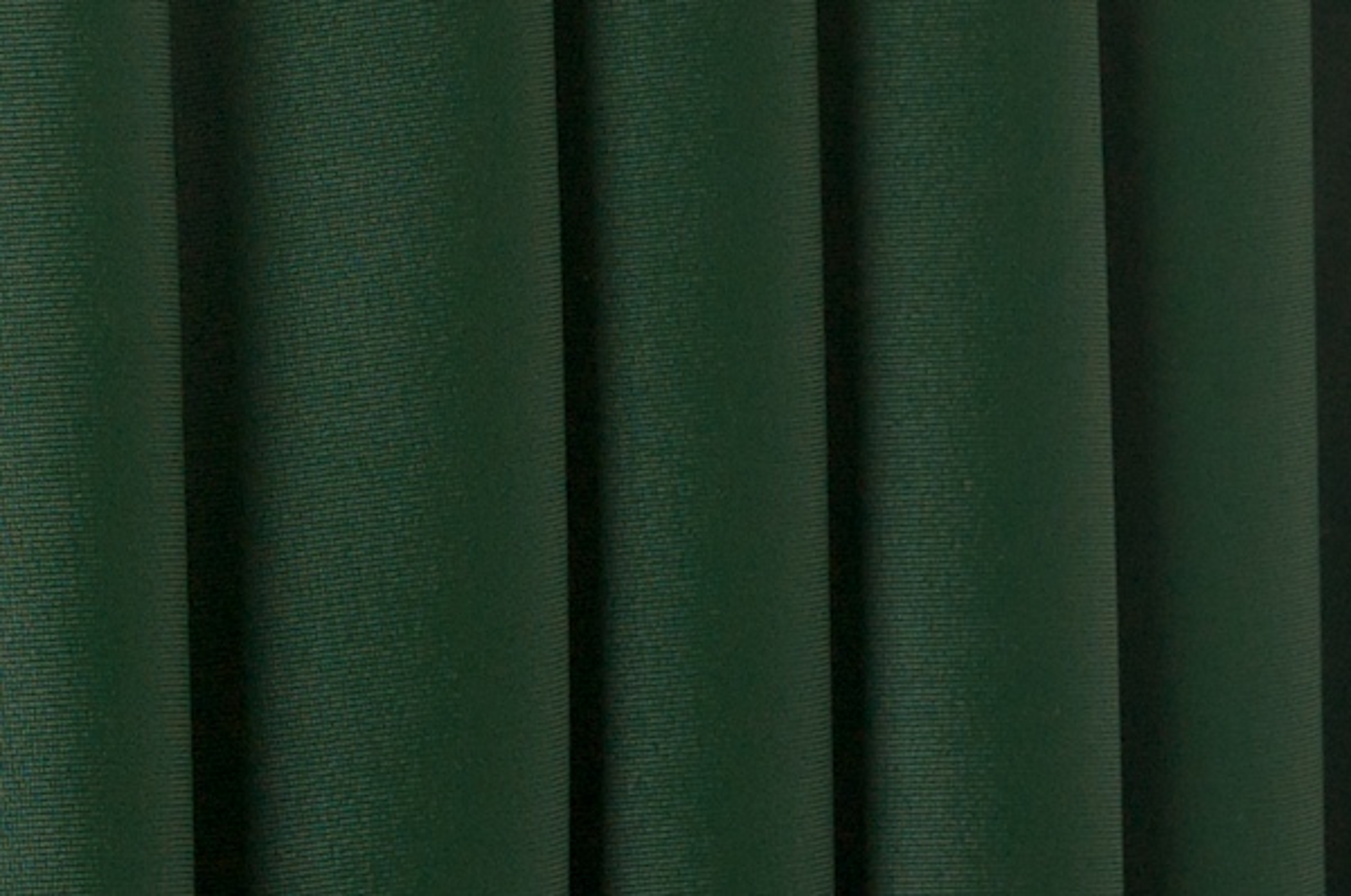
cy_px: 448
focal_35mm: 99
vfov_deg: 13.8
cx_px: 676
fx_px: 3709
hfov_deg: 20.6
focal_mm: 66
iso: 200
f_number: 11
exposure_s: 1/250
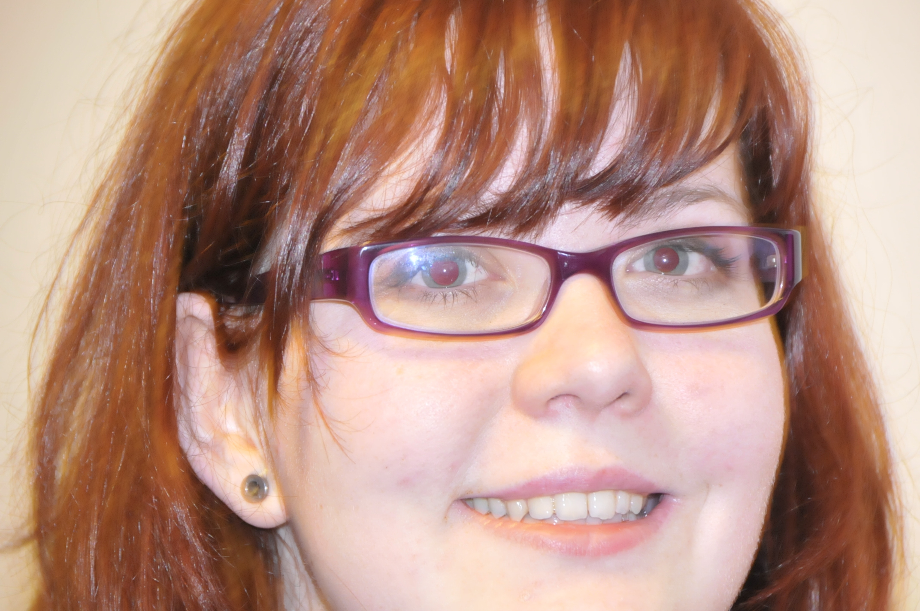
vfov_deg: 3.4
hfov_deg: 5.1
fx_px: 10337
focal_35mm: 405
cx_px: 460
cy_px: 306
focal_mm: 270
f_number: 6.3
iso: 1600
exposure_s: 1/2
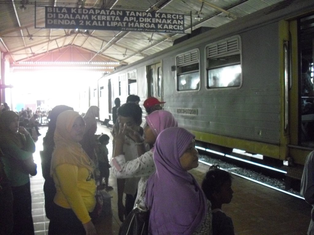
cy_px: 118
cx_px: 157
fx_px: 345
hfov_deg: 49.0
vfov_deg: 37.7
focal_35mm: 38
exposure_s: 1/80
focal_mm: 6.2
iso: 800
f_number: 2.8
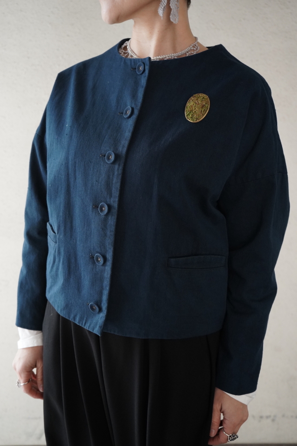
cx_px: 148
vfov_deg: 47.4
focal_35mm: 41
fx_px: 508
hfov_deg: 32.6
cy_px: 223
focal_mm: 41
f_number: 5.6
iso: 5000
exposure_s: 1/60
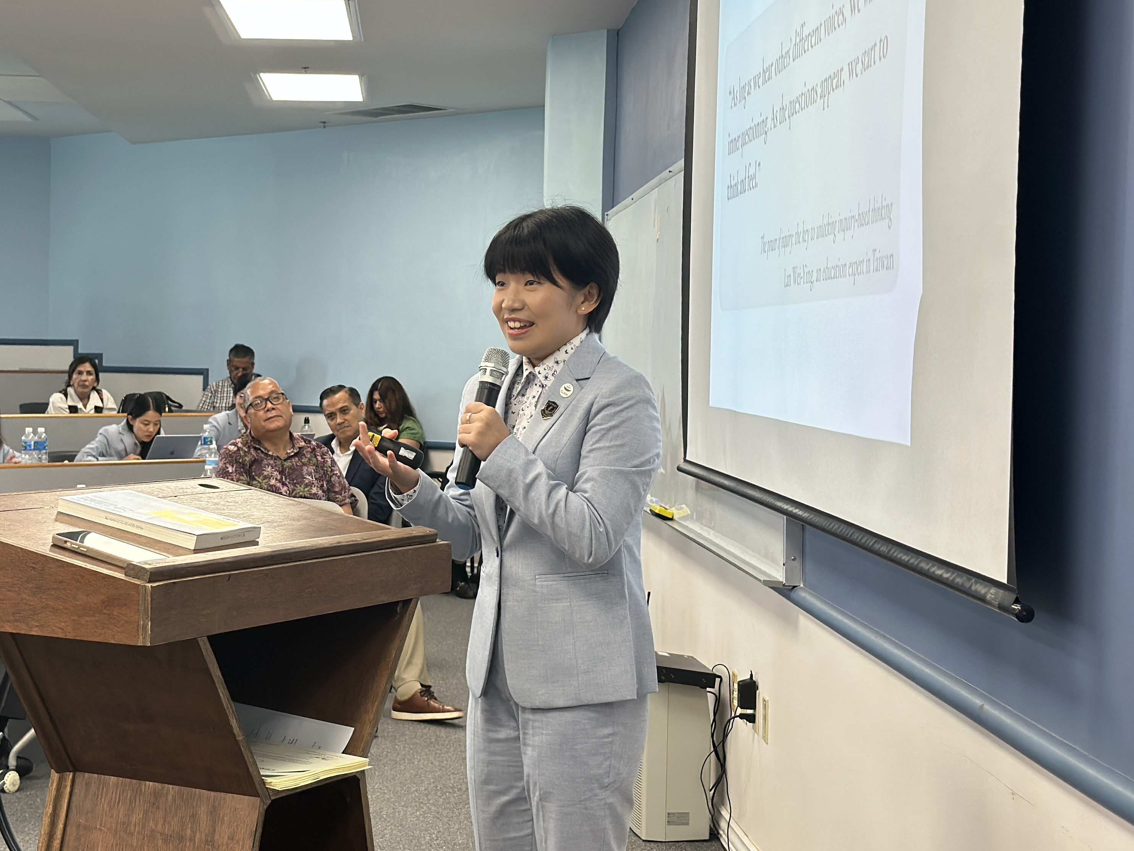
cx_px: 391
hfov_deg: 29.6
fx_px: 2129
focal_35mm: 65
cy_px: 409
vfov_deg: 22.6
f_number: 1.78
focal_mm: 6.86
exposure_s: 1/60
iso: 125
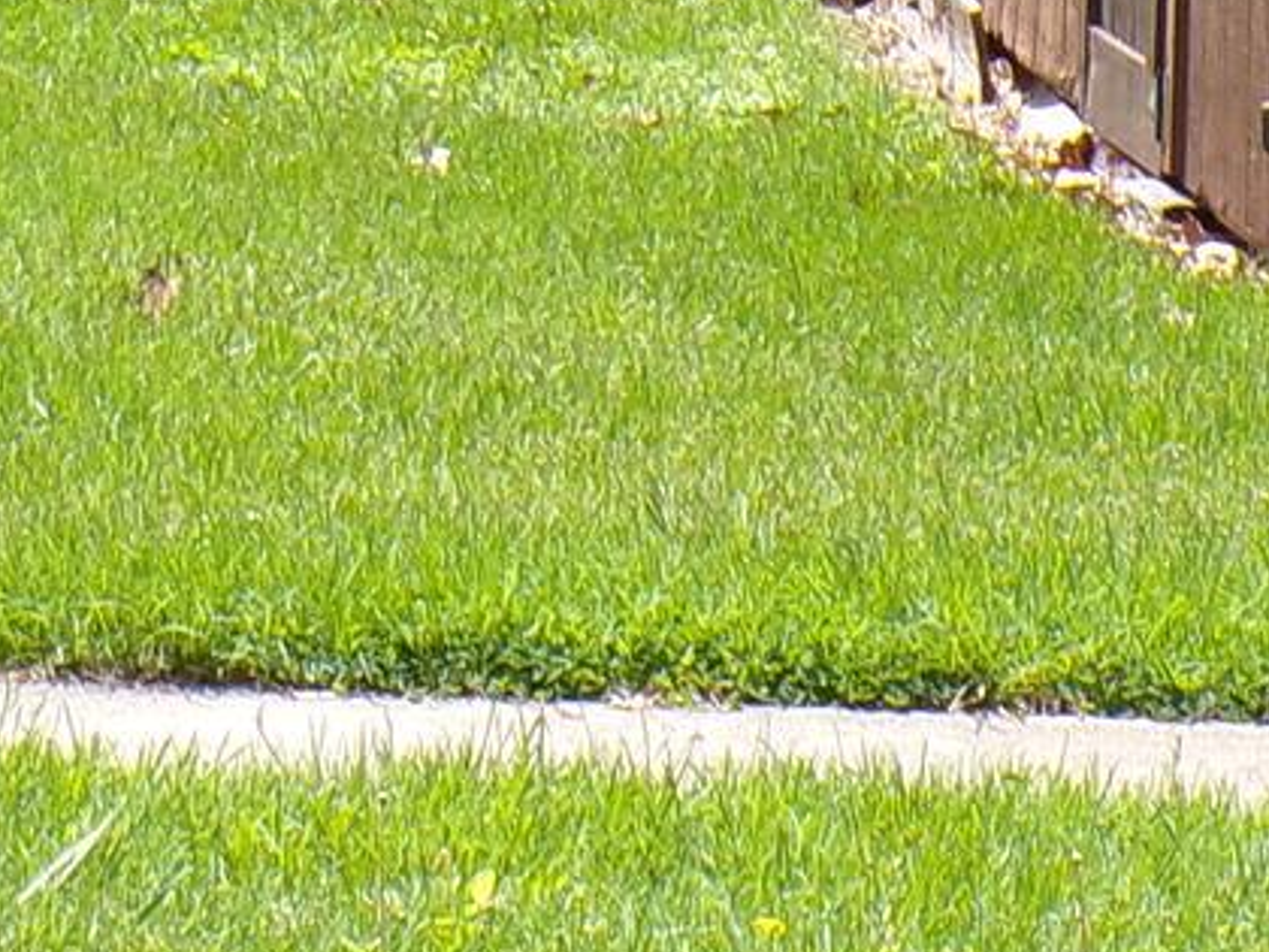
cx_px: 1079
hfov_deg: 8.3
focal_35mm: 239
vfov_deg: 6.0
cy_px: -1058
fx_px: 8762
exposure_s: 1/160
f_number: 5.3
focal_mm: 8.7
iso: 100
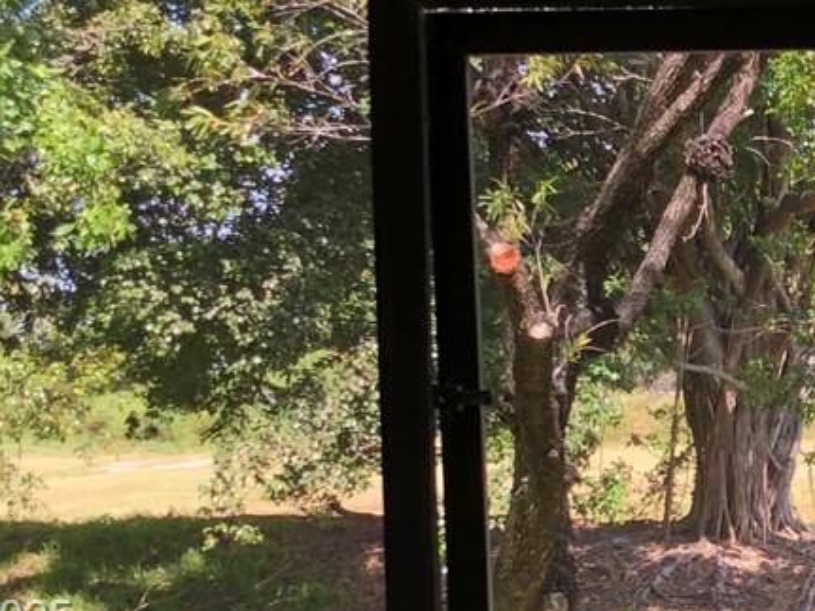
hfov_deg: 17.9
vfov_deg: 14.0
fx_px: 2448
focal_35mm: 104
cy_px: 620
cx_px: 997
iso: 20
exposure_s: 1/219
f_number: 1.8
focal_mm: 4
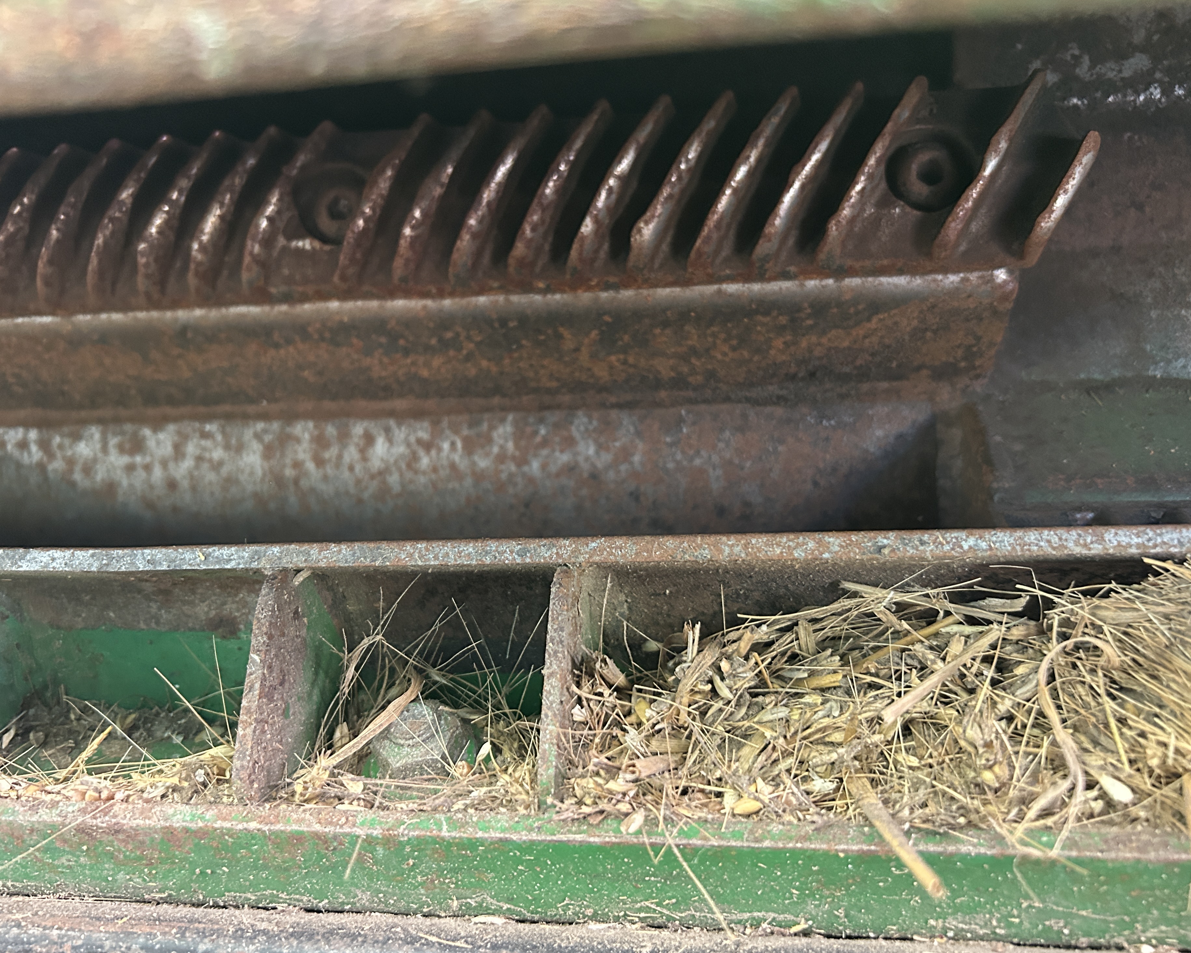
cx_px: 599
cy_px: 466
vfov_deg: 51.5
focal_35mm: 28
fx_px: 987
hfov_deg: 62.2
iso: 500
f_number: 1.5
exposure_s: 1/51
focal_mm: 5.7
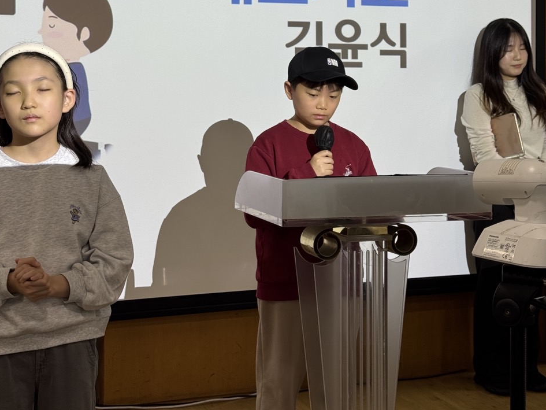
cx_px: 274
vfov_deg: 22.3
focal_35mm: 65
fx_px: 1025
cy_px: 91
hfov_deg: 29.8
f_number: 1.78
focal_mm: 6.76
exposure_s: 1/120
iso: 50
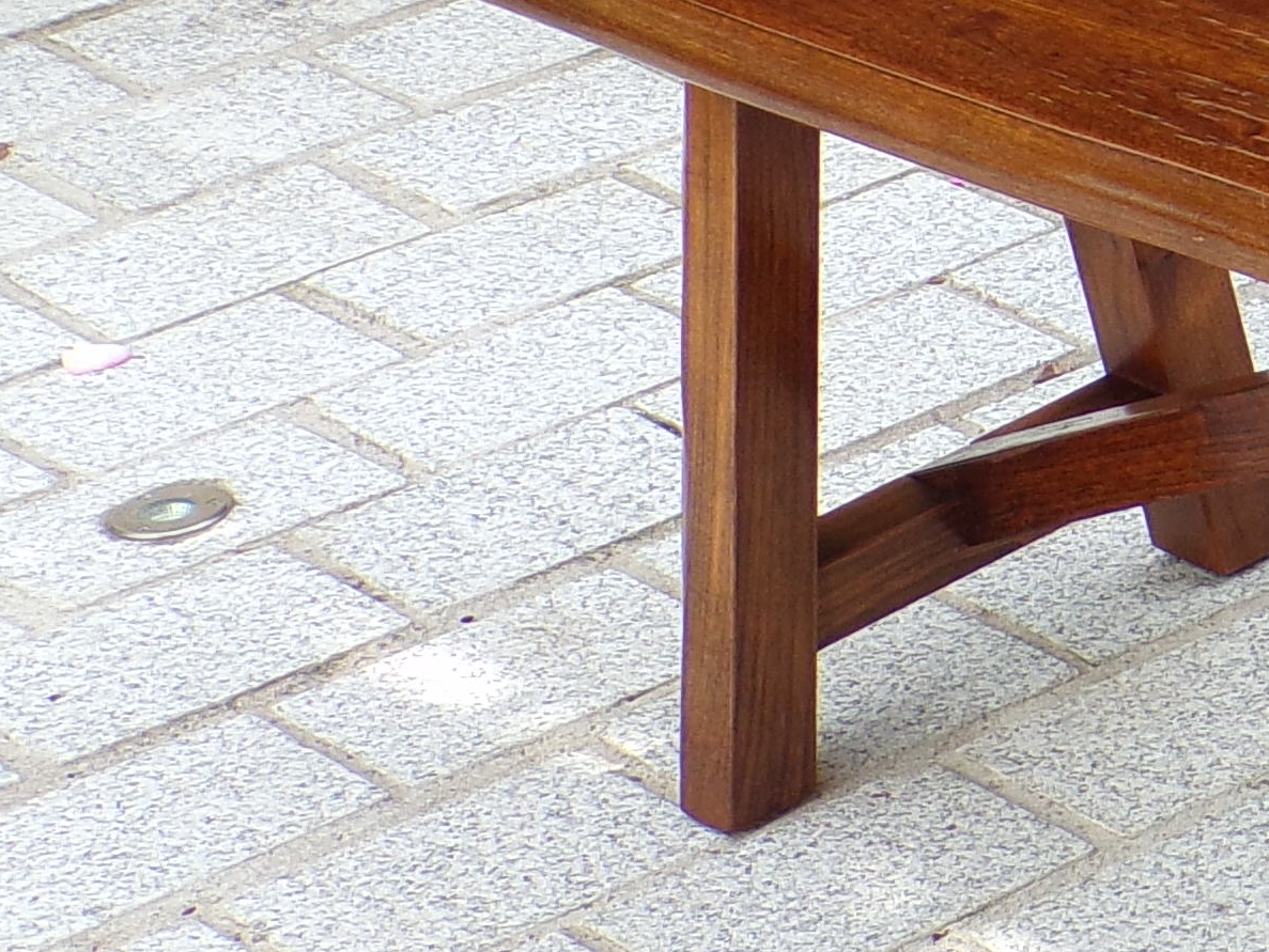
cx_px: 2417
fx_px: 5977
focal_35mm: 163
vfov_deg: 9.1
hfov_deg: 11.1
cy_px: 403
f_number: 3.4
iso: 80
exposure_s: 1/200
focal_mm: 7.6
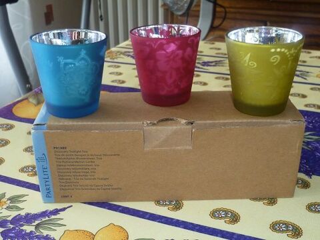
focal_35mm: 42
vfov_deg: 34.3
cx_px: 160
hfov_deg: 44.8
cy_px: 120
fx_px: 388
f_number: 3.3
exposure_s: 1/30
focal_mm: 7.5
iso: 160
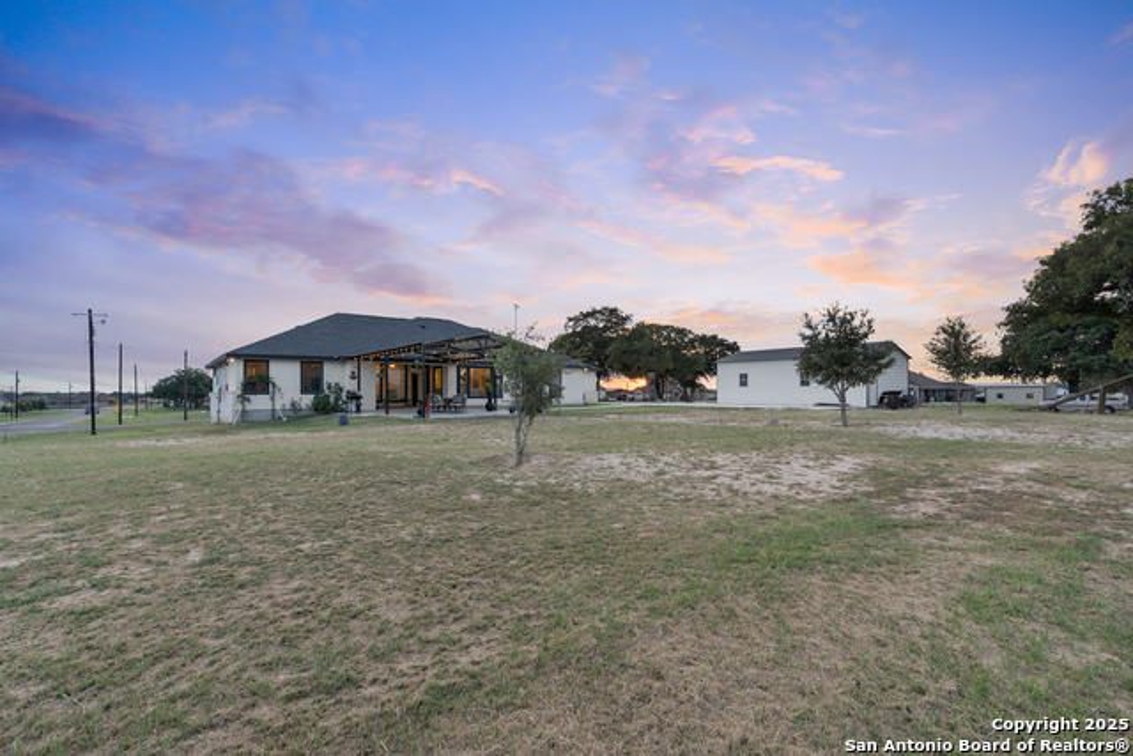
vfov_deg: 73.8
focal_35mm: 16
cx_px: 566
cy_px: 378
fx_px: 504
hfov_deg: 96.7
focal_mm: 16
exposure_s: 1/125
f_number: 8
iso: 250
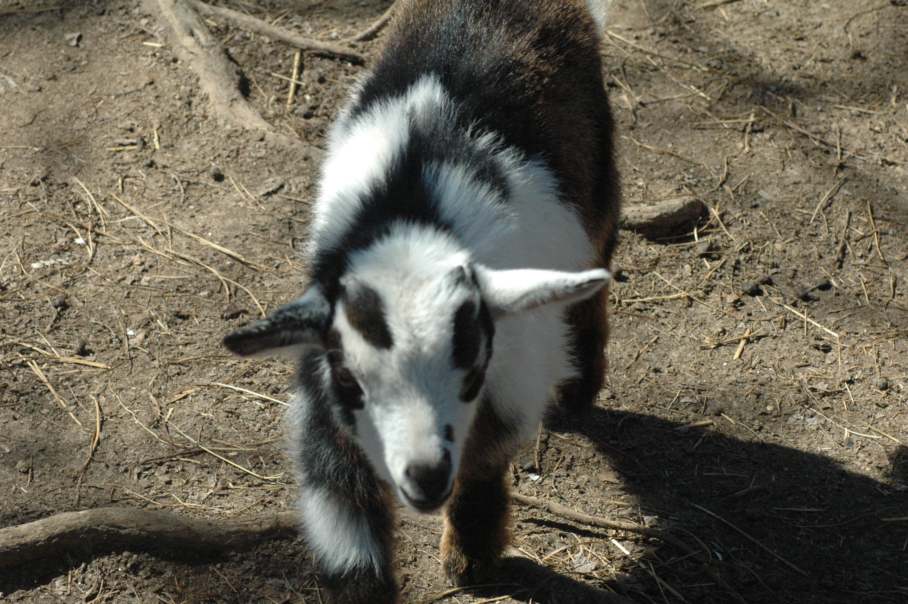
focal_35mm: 135
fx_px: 3402
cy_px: 302
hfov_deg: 15.2
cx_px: 454
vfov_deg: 10.1
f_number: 9
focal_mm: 90
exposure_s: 1/1250
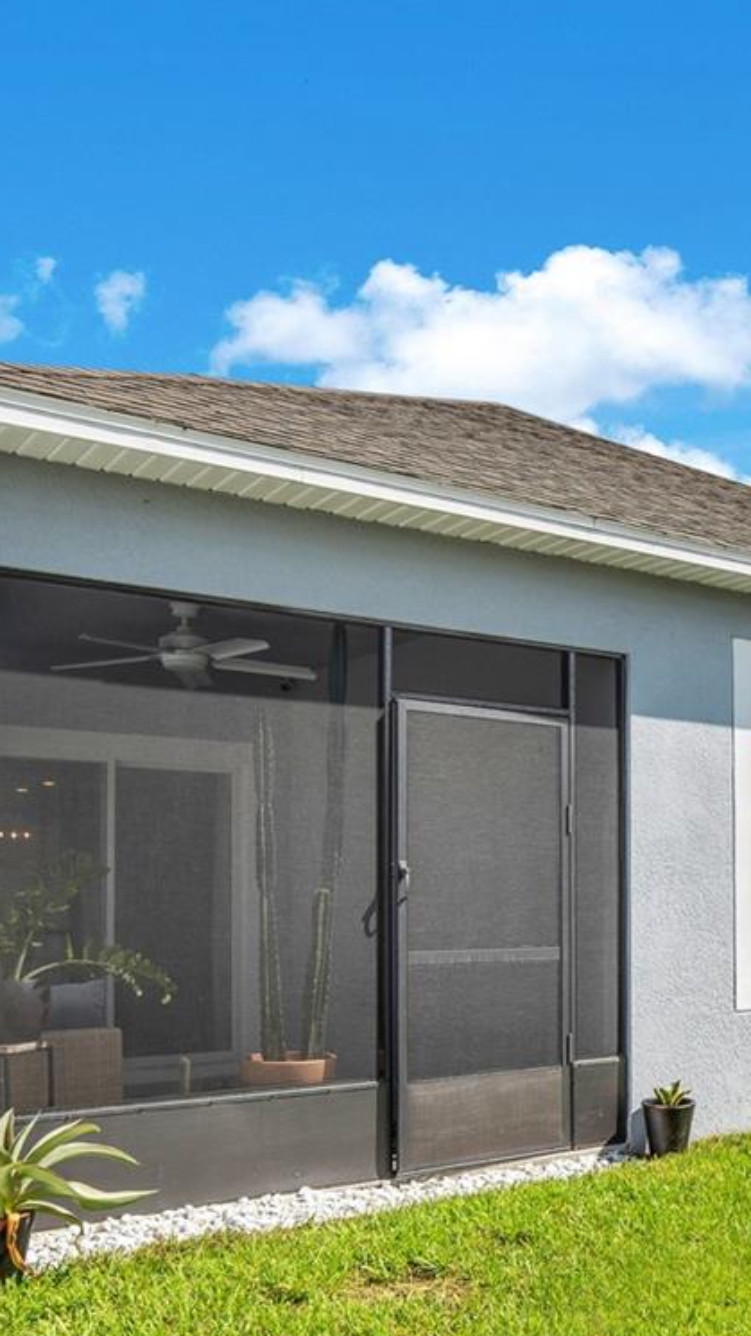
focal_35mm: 36
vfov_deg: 54.0
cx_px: 710
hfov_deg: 31.0
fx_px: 1275
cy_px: 913
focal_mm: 16
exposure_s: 1/160
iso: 100
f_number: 10
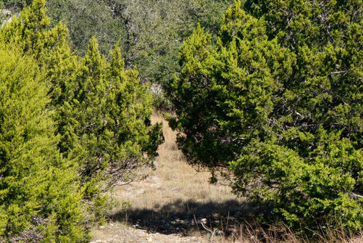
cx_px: 29
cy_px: -28
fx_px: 1140
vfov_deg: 11.9
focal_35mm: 113
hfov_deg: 17.8
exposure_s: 1/500
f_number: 11
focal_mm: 35
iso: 100
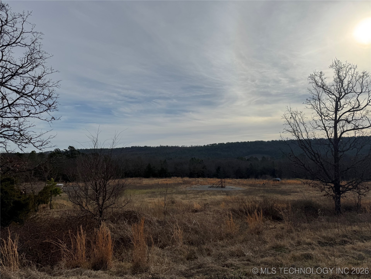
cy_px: 140
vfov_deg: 56.8
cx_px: 186
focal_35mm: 24
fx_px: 257
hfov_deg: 71.6
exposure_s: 1/12346
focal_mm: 6.76
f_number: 1.78
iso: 64
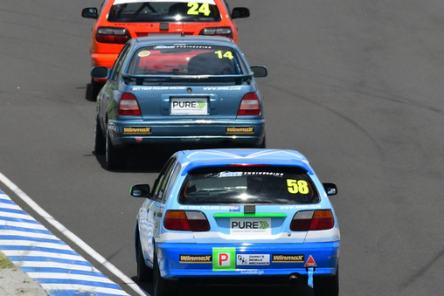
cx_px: 181
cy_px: 97
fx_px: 14581
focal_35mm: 1182
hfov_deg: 1.7
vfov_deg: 1.2
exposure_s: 1/640
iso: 200
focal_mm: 500
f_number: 10
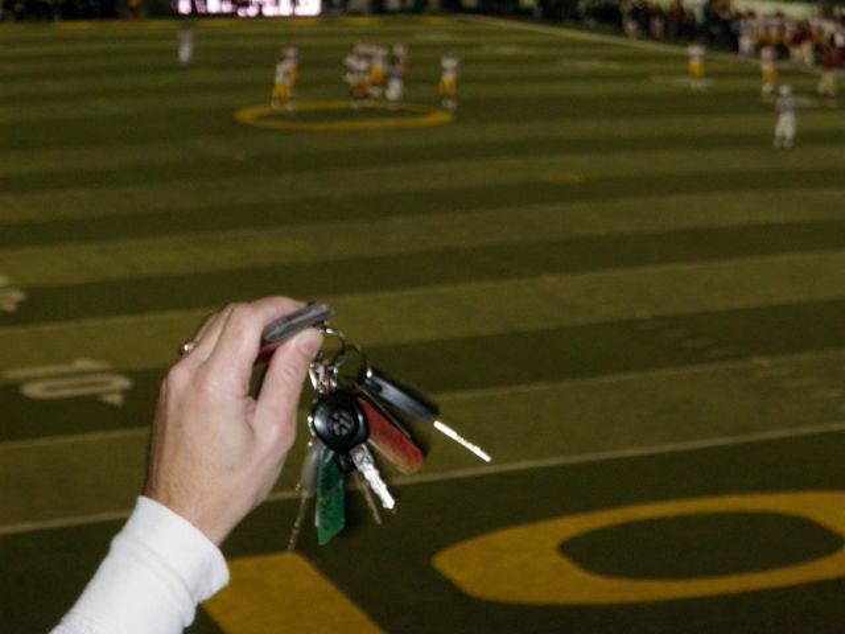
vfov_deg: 14.5
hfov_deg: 19.3
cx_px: 422
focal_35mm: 102
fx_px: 2490
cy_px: 317
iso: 250
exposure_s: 1/100
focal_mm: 18.2
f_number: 5.1
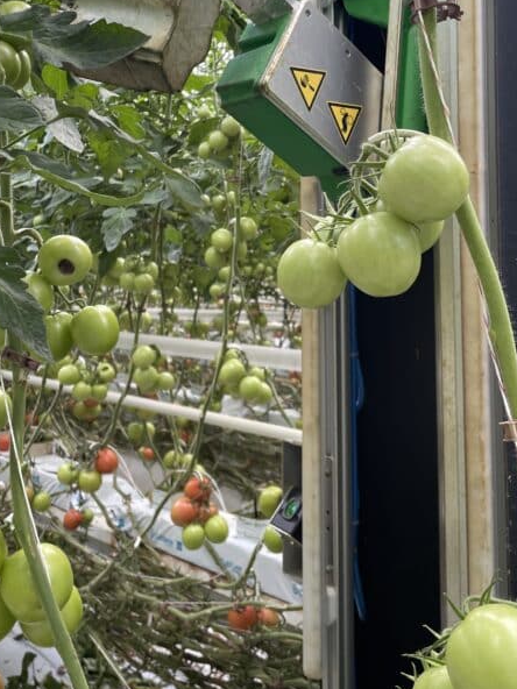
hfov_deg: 32.2
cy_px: 211
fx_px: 896
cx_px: 265
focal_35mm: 45
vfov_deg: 41.3
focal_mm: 4.2
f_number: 1.6
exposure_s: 1/121
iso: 32
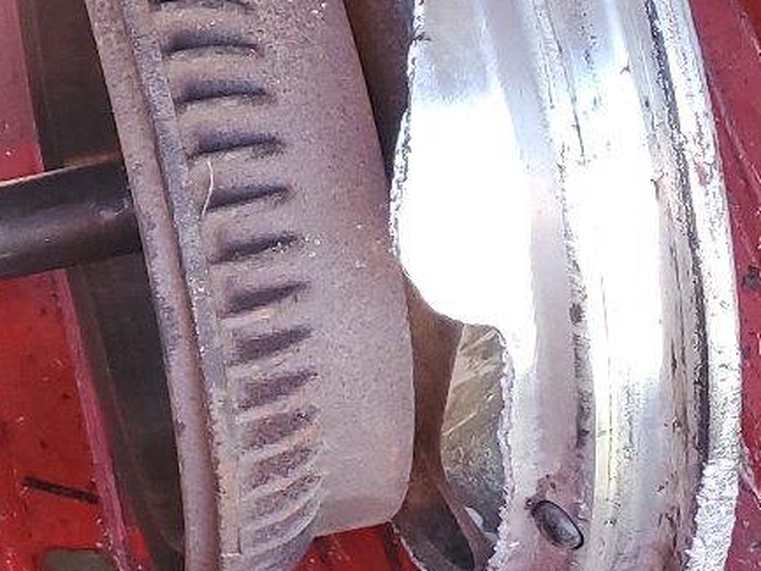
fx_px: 2111
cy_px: 385
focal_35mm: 96
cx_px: -460
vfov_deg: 15.4
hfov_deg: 17.7
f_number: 1.5
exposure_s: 1/60.2
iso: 75
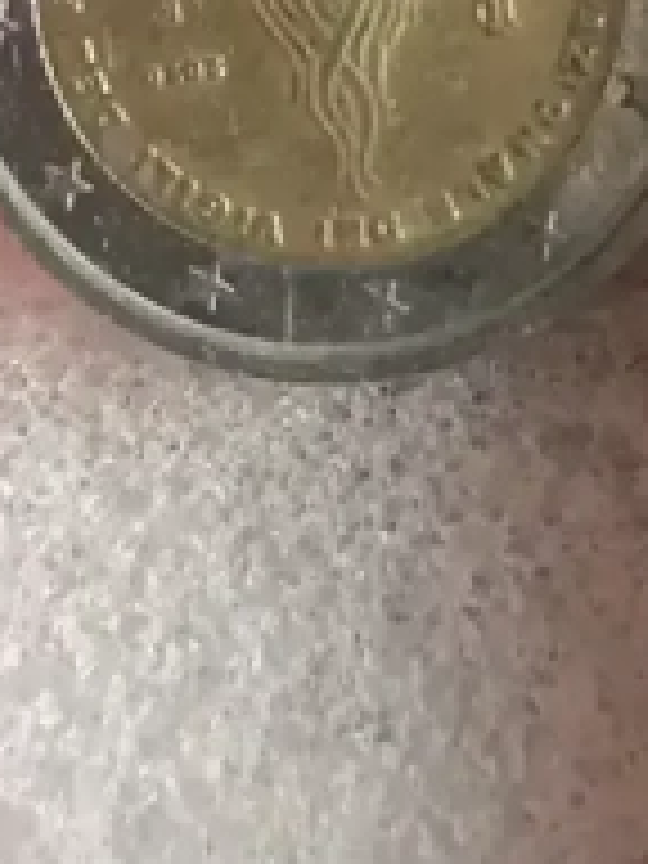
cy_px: 63
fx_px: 1248
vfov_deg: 35.6
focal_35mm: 50
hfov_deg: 29.1
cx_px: 338
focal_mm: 5.59
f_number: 1.88
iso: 669
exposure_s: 1/50.3
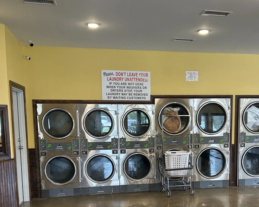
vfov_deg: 35.8
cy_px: 152
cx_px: 157
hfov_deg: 44.5
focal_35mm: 41
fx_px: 314
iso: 125
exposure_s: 1/60
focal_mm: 5.7
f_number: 1.5
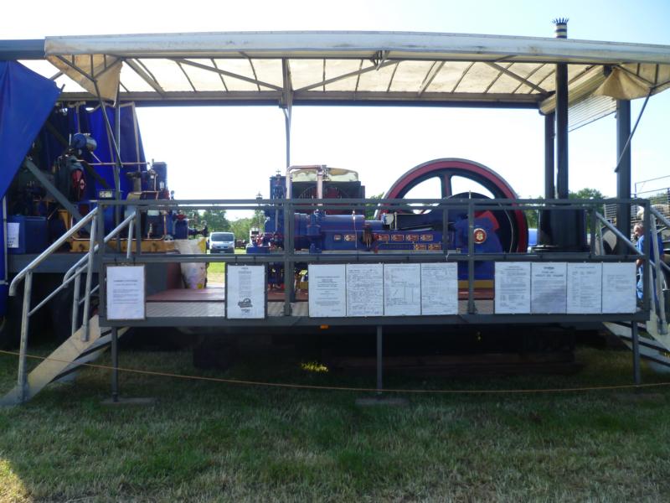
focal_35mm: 28
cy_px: 252
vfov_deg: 49.7
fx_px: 542
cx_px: 335
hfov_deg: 63.4
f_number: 2.8
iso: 80
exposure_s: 1/400
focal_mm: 5
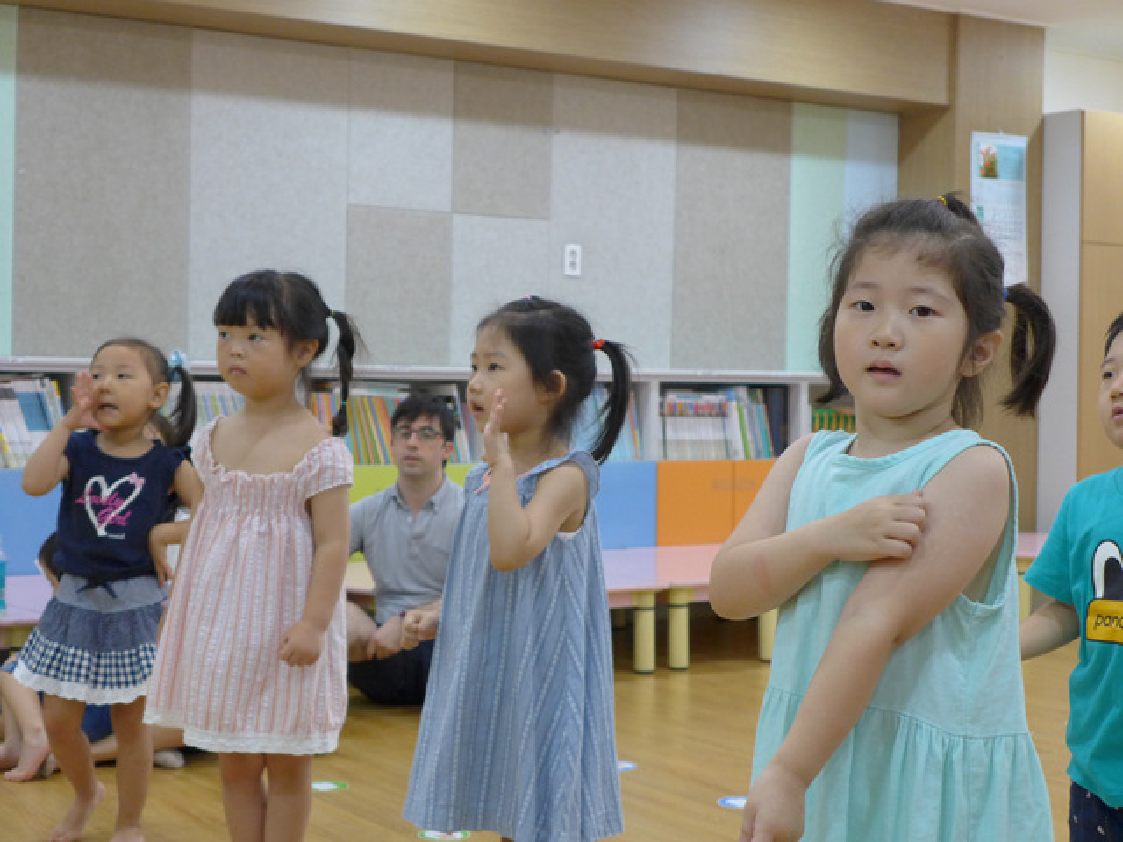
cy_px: 421
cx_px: 562
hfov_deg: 32.2
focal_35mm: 60
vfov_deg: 24.4
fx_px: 1946
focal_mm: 11.8
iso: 400
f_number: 2
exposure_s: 1/200
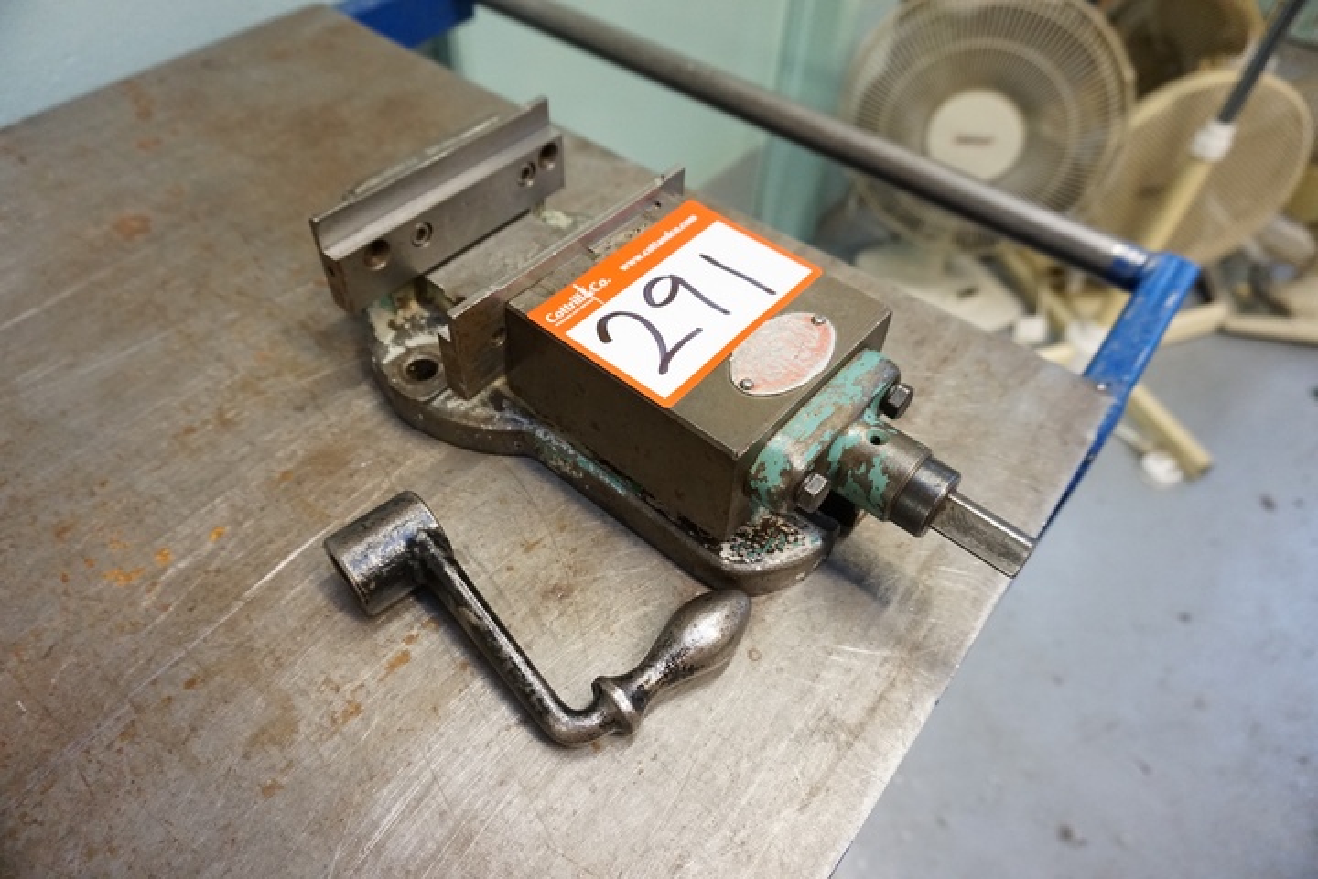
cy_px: 440
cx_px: 659
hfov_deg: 73.7
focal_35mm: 24
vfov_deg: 53.1
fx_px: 879
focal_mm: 16
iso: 1600
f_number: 3.5
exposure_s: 1/60
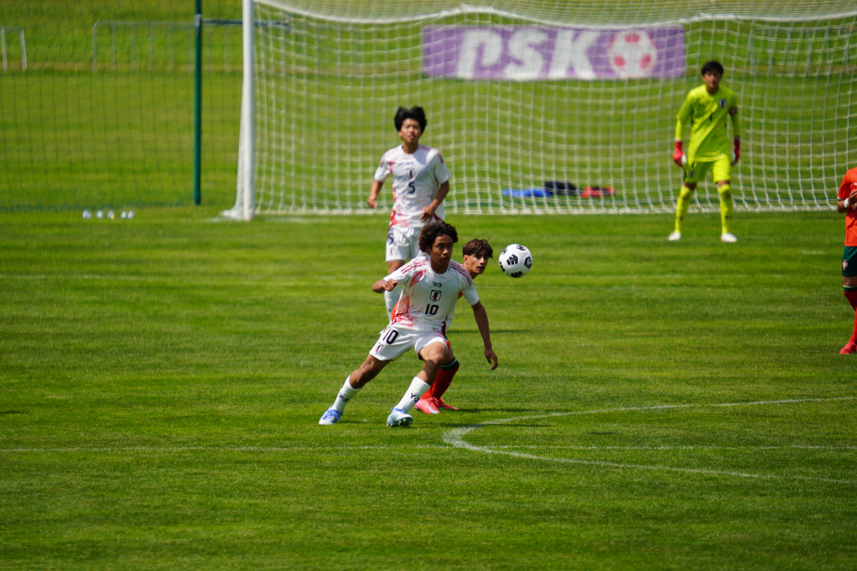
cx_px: 428
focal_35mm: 600
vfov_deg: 2.3
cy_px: 286
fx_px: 14283
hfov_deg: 3.4
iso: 200
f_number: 6.3
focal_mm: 600
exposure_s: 1/1000
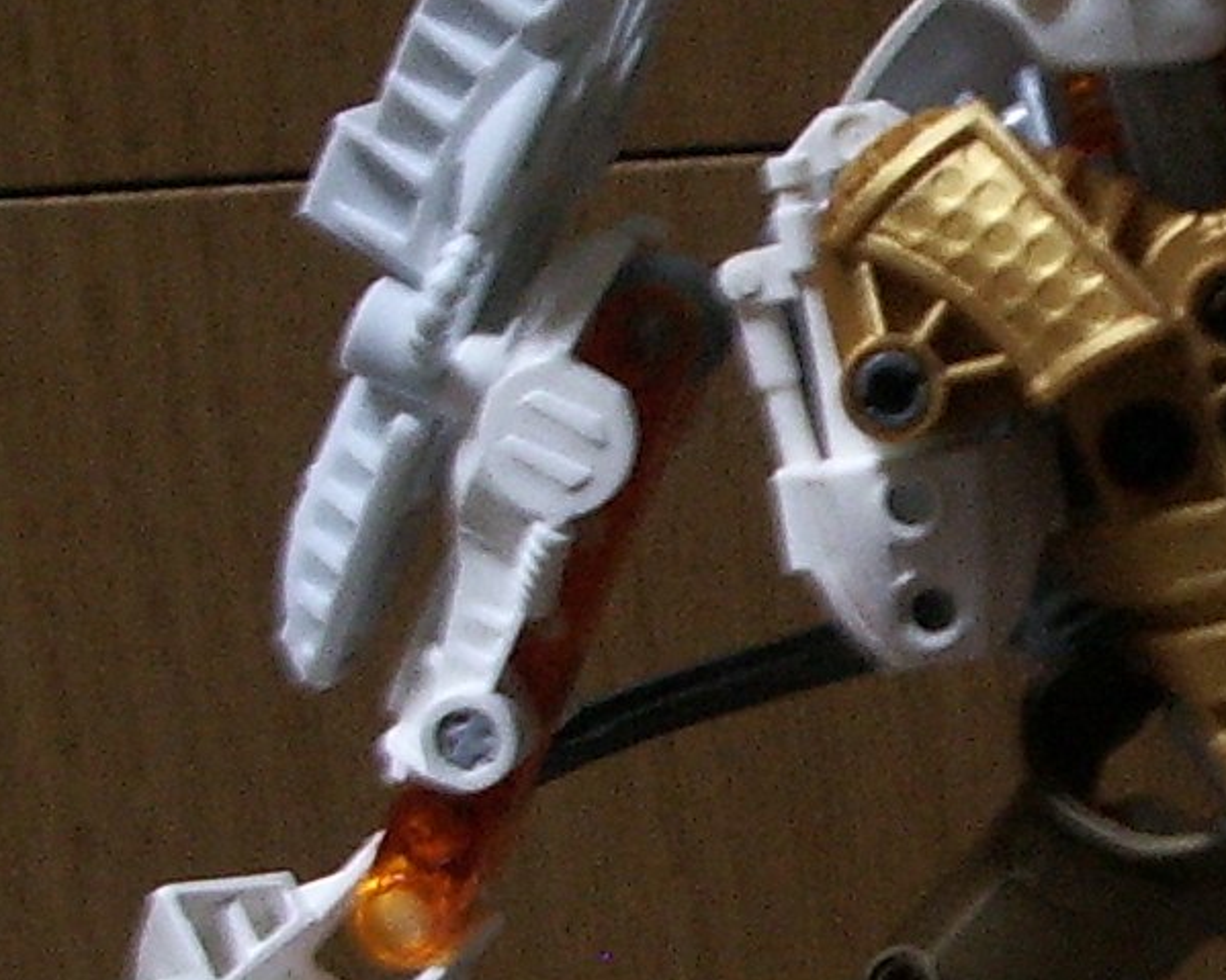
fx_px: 5297
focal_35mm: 146
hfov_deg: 13.0
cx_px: 1334
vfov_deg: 10.6
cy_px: 671
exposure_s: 1/15
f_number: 2.6
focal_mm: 5.8
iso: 200
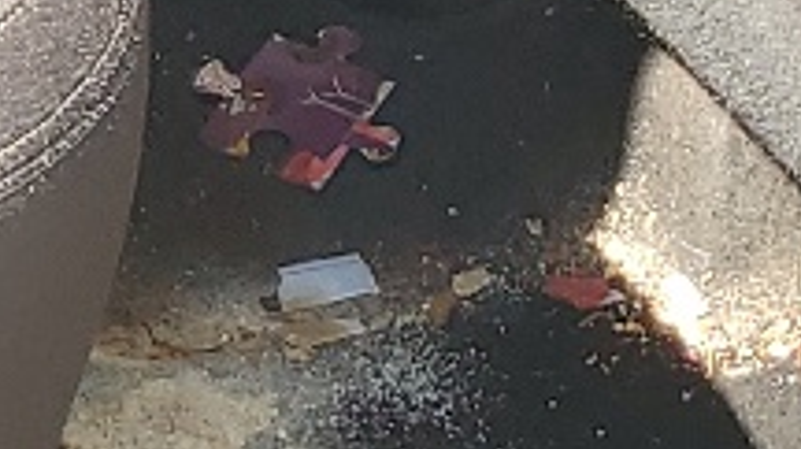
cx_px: -1109
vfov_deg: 5.5
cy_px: -738
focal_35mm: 210
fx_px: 4456
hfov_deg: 9.2
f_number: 1.5
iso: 50
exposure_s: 1/385
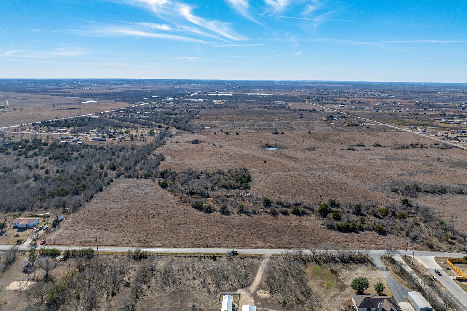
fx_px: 324
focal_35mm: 25
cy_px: 157
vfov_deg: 51.3
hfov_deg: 71.5
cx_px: 233
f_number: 2.8
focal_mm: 12.29
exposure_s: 1/4000
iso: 220
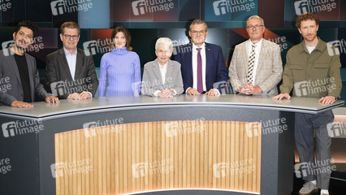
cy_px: 107
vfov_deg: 37.8
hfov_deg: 62.6
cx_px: 164
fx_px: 285
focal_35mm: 31
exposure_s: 1/160
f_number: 5.6
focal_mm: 28
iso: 2000
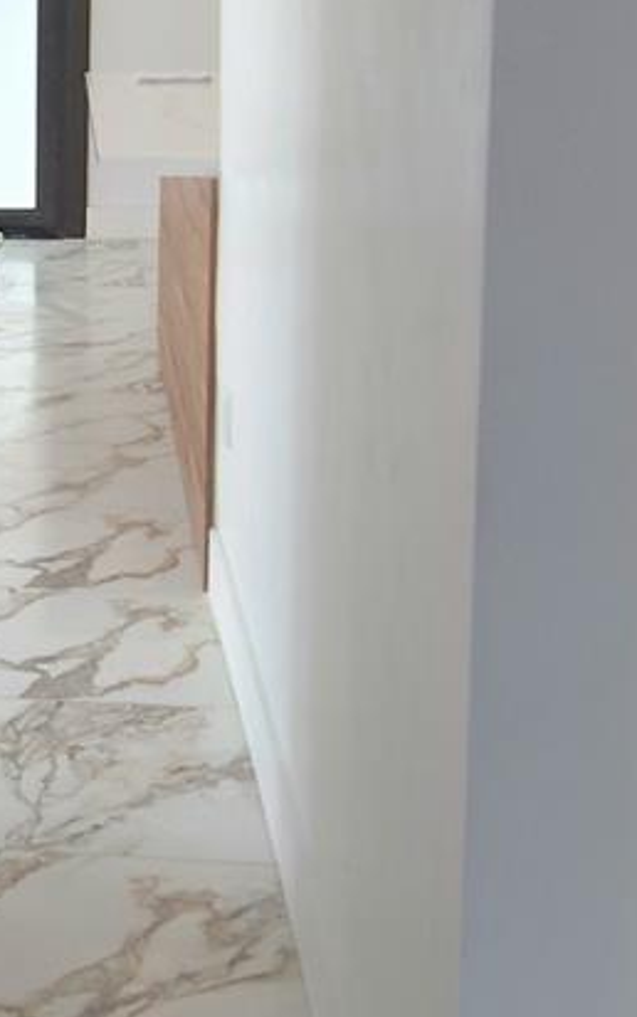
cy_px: 207
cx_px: -247
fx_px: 1969
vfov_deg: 28.4
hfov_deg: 17.0
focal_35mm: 71
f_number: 1.8
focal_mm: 5.4
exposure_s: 1/60.2
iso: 64
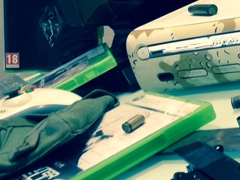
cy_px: 48
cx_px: 321
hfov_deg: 18.2
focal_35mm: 100
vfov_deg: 14.7
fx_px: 694
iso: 64
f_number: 2.4
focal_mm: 4.28
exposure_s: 1/20
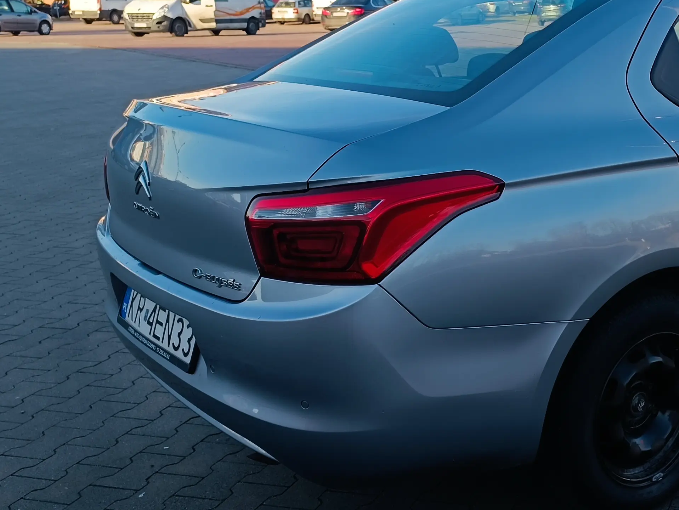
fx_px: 942
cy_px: 226
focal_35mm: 48
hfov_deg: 36.6
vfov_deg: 30.2
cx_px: 640
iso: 50
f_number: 1.65
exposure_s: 1/236
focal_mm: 6.14
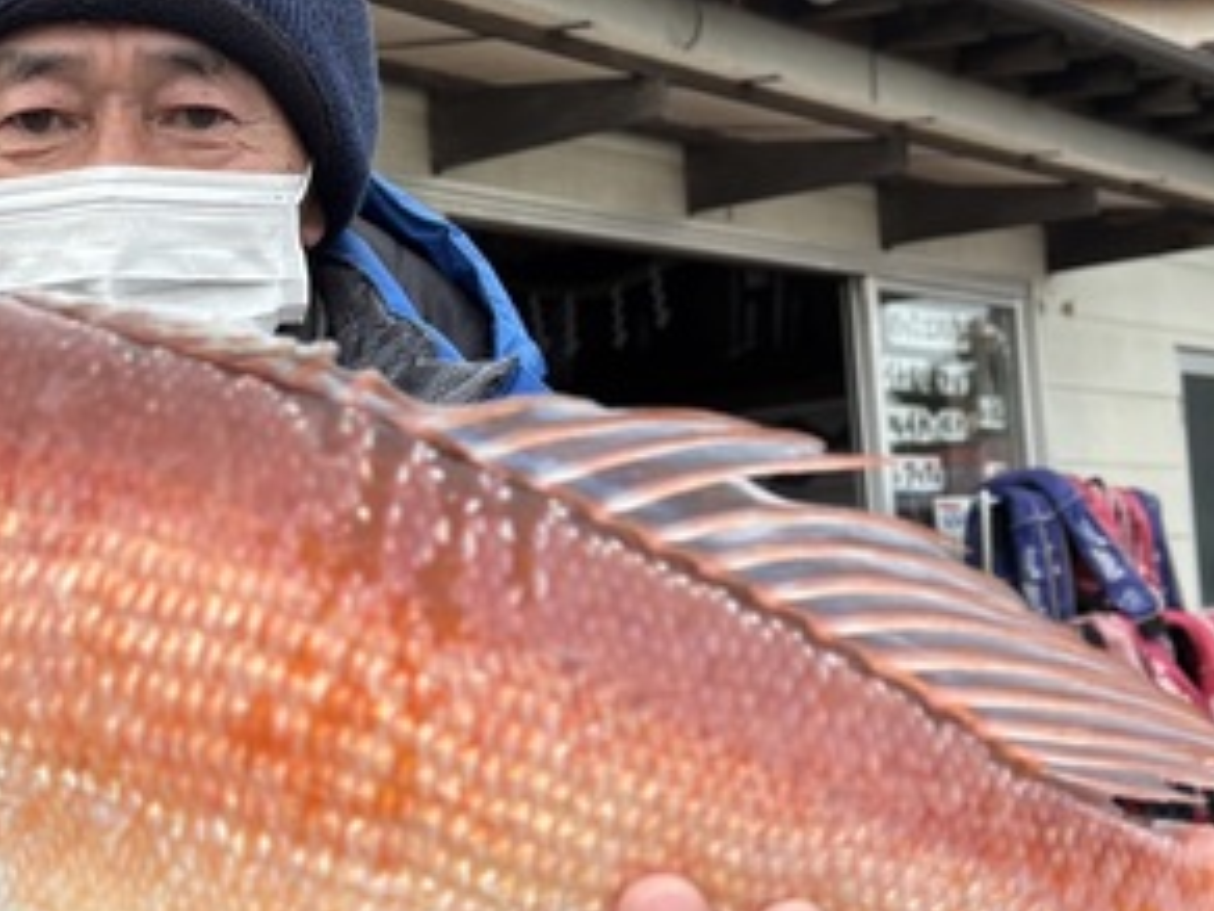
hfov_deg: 32.9
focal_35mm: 57
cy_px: 503
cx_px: 262
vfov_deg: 25.6
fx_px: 1999
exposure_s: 1/1642
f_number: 1.6
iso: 50
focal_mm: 5.96
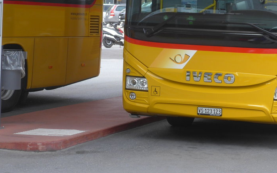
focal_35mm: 127
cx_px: 228
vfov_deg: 10.2
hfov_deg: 16.3
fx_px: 959
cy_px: 0
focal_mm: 14.2
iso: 125
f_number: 4.1
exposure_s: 1/80
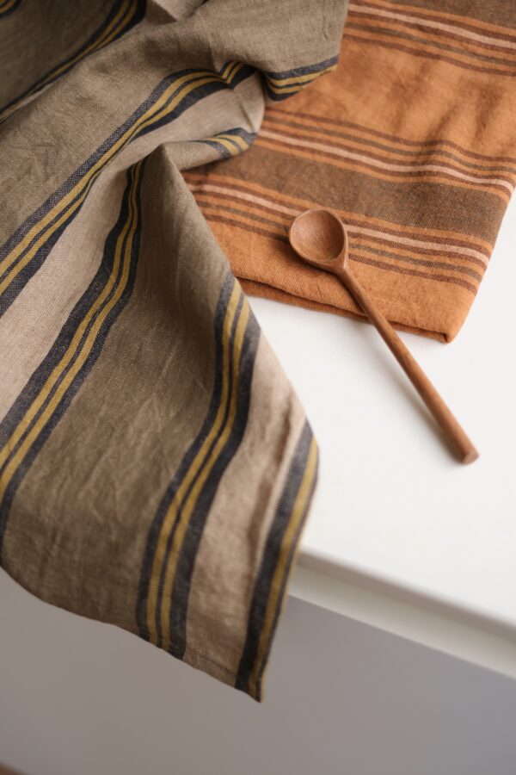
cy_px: 388
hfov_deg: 25.5
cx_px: 258
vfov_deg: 37.5
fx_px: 1139
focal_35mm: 53
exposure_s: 1/52
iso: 250
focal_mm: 35
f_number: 2.8
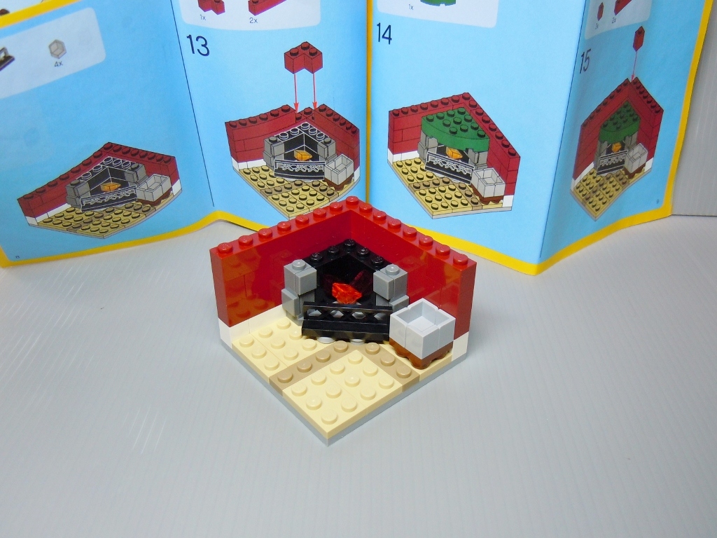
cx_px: 358
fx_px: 621
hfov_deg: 60.0
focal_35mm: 30
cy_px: 269
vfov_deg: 46.8
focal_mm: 5.4
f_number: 3.5
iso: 200
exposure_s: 1/10
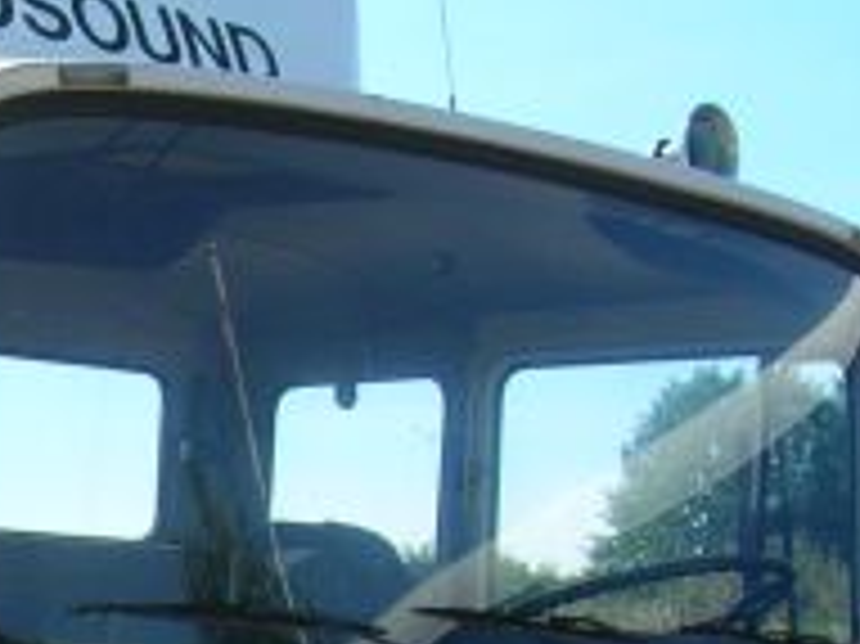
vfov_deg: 12.4
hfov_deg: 16.5
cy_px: 959
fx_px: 2830
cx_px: -216
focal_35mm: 114
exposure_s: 1/204
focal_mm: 5.7
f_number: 4.9
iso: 50
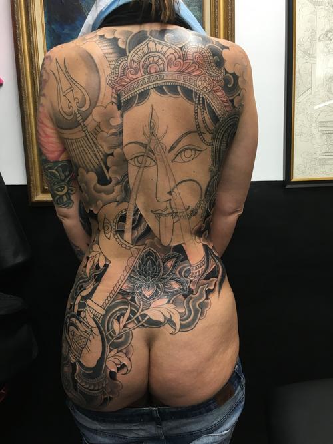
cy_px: 222
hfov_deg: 48.2
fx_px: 372
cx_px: 166
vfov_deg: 61.7
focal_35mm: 29
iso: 64
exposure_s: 1/30
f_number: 2.2
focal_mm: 4.15
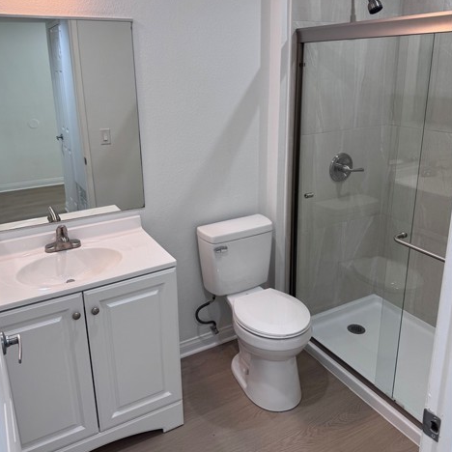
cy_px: 189
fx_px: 428
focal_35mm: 29
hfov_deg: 55.6
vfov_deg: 55.4
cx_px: 223
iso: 125
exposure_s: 1/120
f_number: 1.78
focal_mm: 6.76
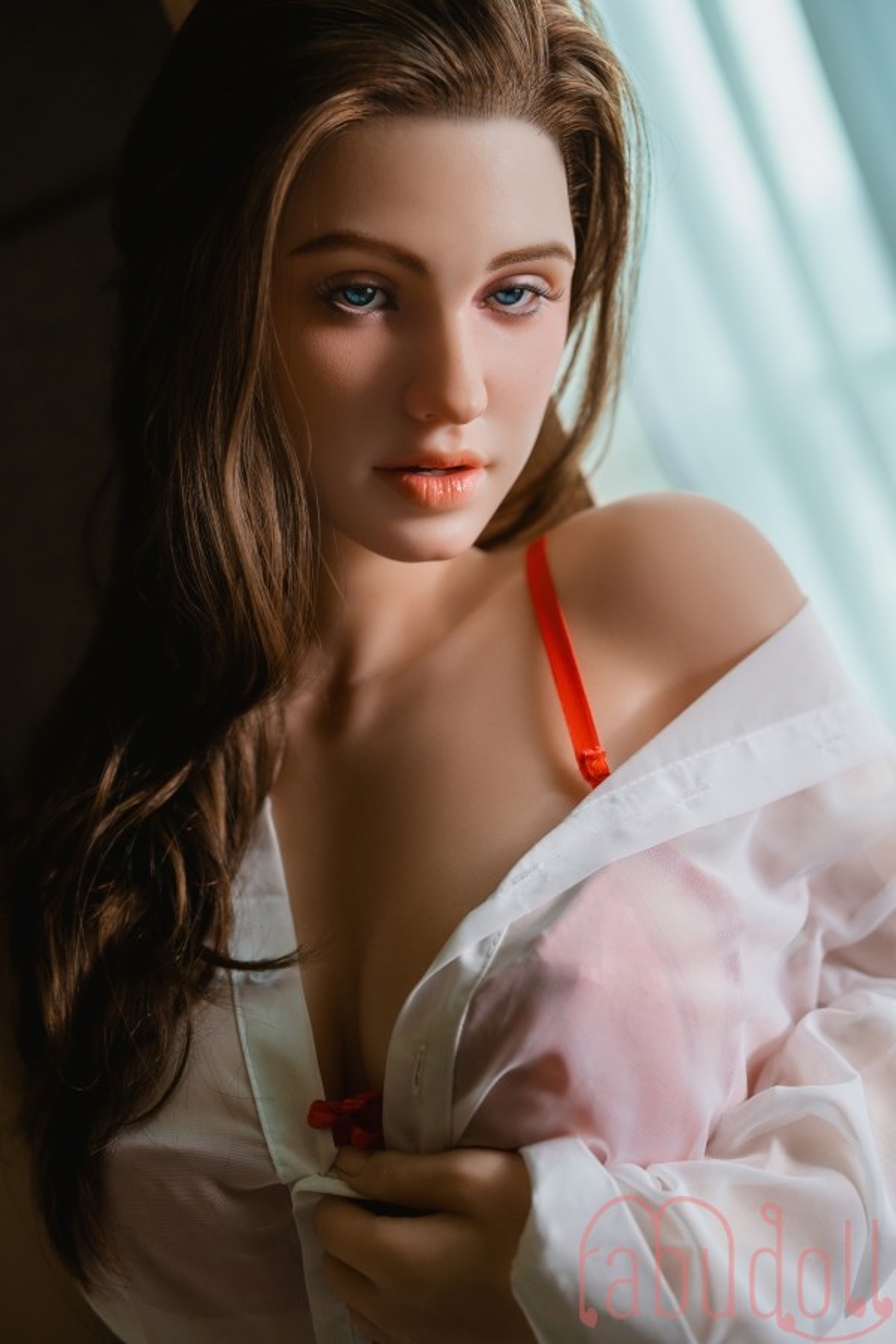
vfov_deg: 39.6
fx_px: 1867
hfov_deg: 27.0
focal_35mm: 50
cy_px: 672
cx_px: 448
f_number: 2.8
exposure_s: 1/160
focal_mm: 50
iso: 200
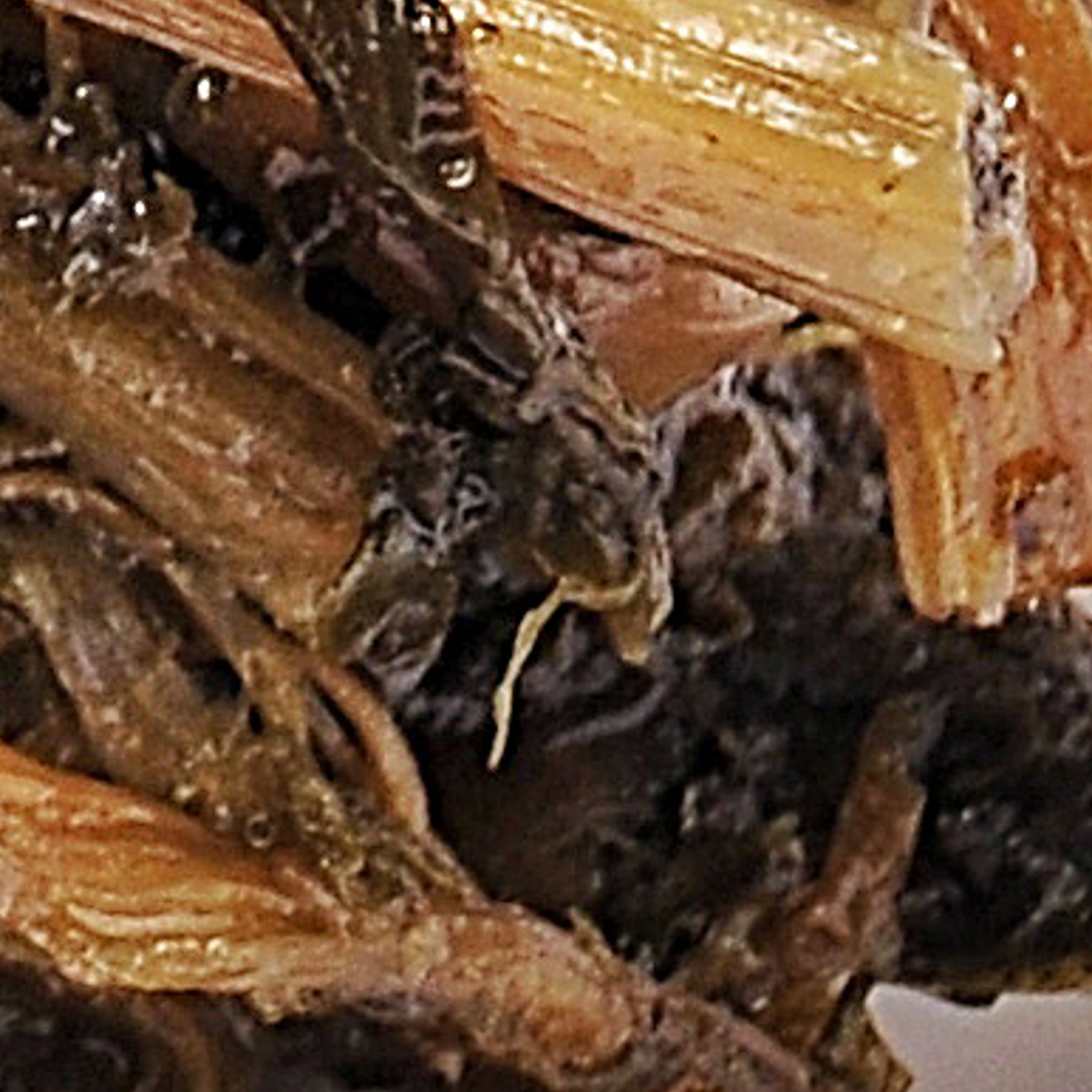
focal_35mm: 1909
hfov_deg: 0.9
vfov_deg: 0.9
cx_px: -1378
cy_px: -328
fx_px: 68123
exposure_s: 1/100
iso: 200
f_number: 9
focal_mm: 135
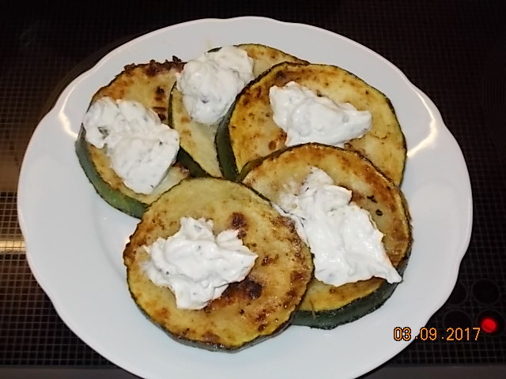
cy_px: 190
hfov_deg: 33.2
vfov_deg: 25.2
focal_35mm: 58
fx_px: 848
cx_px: 253
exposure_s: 1/30
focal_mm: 10.3
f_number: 4.9
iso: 200
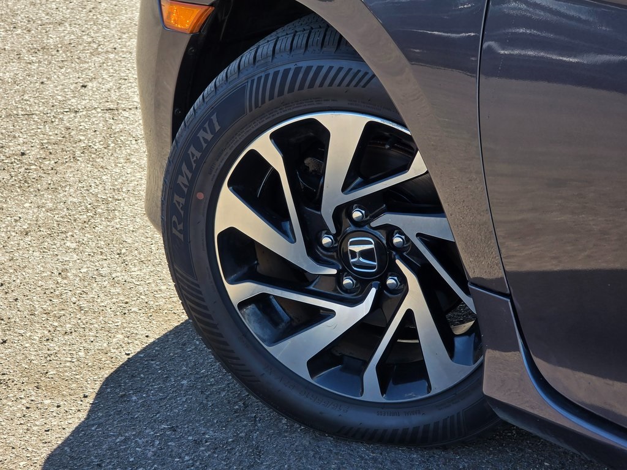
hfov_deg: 17.1
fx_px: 2083
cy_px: 235
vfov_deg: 12.9
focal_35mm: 115
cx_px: 314
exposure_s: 1/229
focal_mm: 18.6
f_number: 3.4
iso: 64
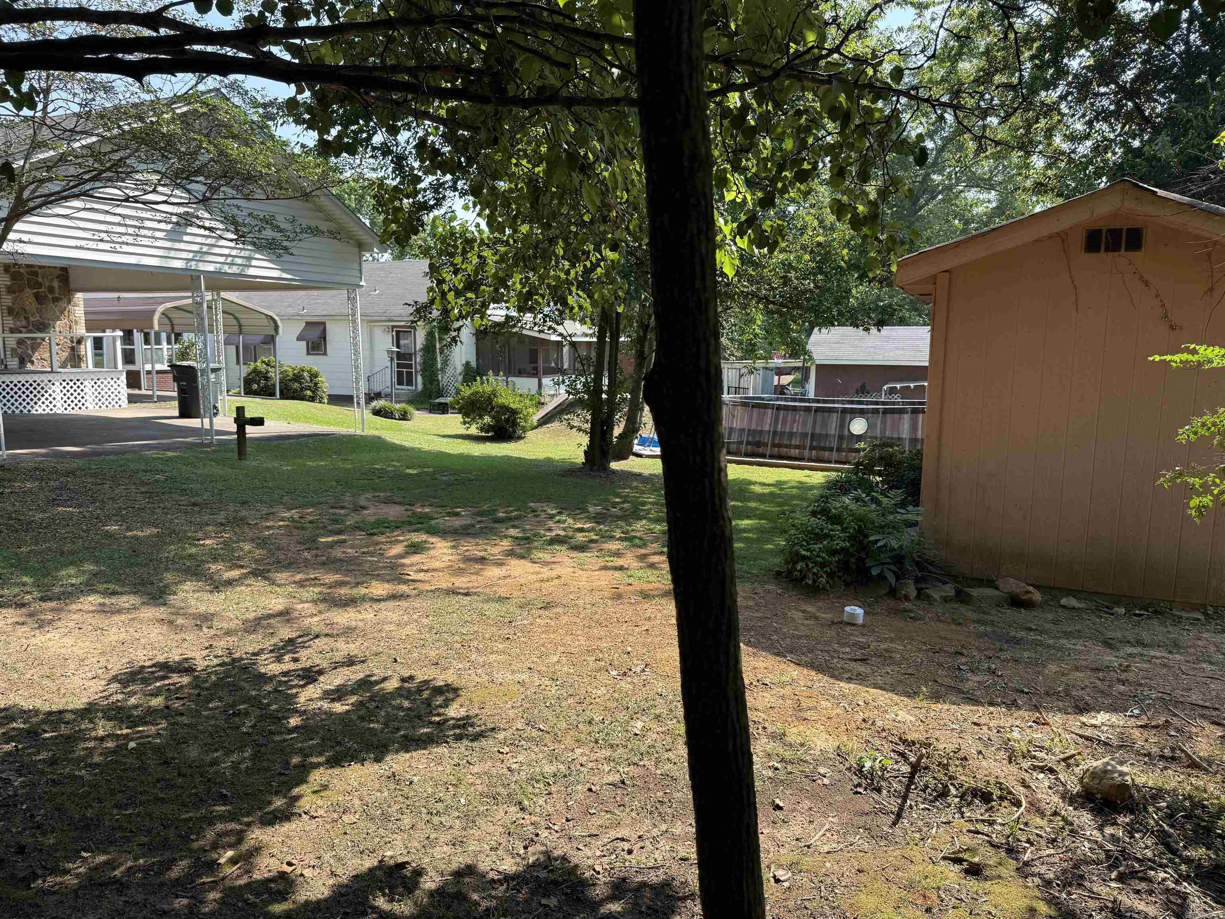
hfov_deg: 71.6
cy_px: 460
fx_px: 849
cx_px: 612
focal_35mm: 24
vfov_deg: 56.8
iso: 80
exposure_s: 1/1005
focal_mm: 6.76
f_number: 1.78
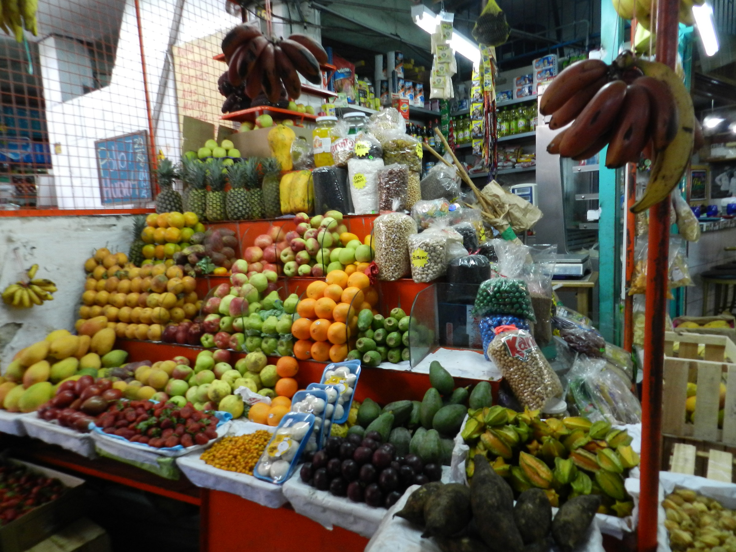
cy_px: 276
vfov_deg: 58.9
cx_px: 368
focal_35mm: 23
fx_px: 489
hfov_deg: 73.9
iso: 400
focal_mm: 4
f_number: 3.4
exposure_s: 1/30
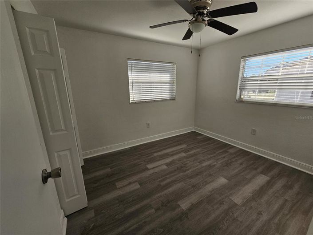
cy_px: 118
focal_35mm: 13
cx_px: 156
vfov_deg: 89.9
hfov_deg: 106.2
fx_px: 117
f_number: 2.2
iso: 50
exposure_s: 1/359
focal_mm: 2.2
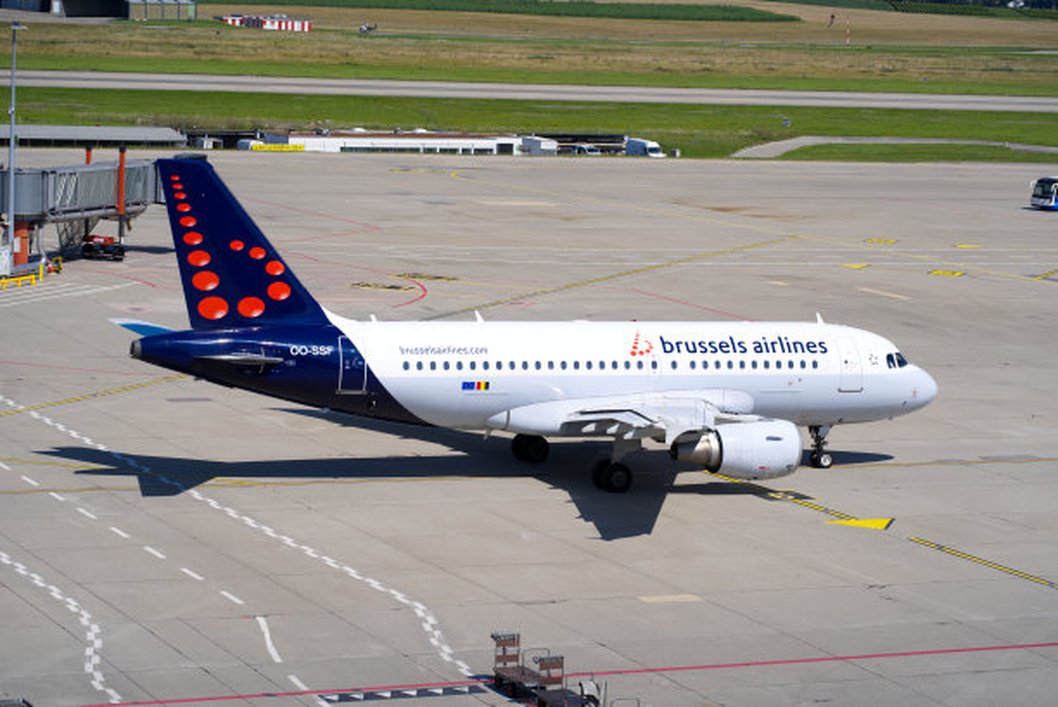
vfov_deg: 12.6
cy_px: 354
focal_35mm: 109
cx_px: 529
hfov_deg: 18.7
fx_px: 3206
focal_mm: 109
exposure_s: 1/2000
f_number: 4.5
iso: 100
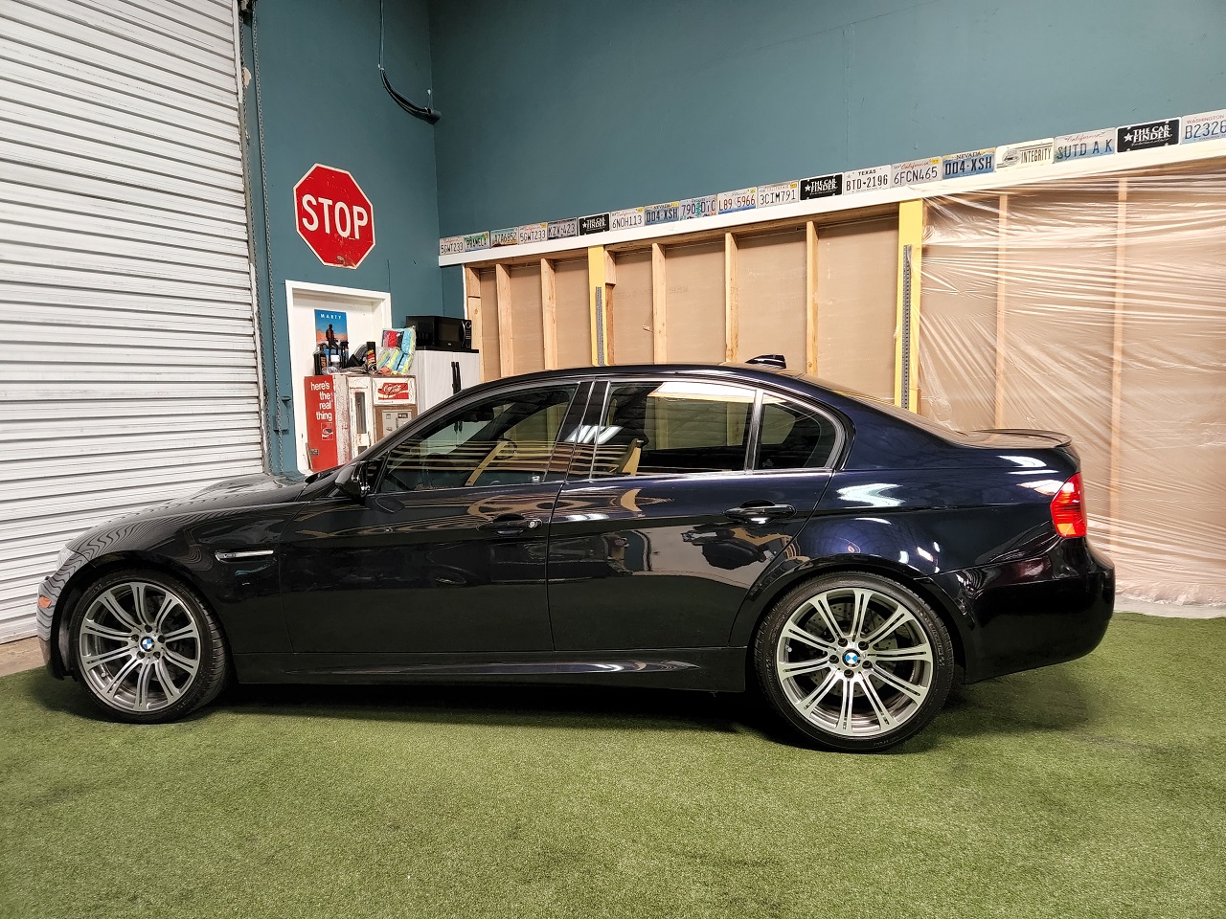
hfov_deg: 73.9
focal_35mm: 23
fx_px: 815
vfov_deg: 58.9
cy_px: 460
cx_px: 613
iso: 800
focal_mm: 5.4
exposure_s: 1/120
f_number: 1.8
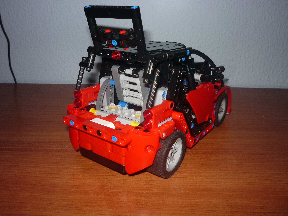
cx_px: 144
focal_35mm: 32
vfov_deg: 44.2
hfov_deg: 56.8
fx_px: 266
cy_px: 108
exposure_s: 1/30
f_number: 4
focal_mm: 5.2
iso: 100
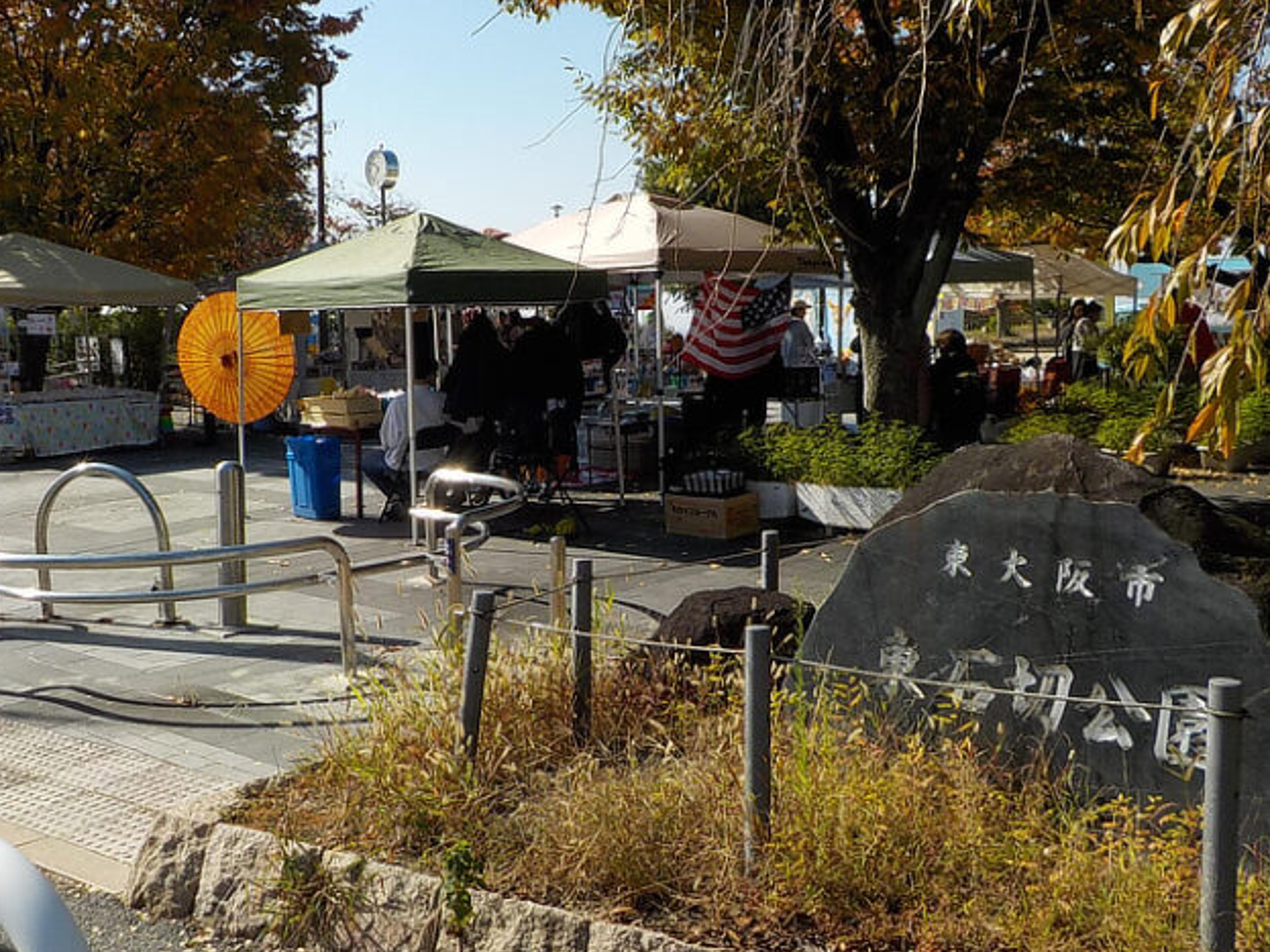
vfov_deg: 38.6
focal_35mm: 37
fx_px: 1357
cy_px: 457
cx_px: 577
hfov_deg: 50.1
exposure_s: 1/1250
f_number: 3.3
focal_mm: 4.1
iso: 125
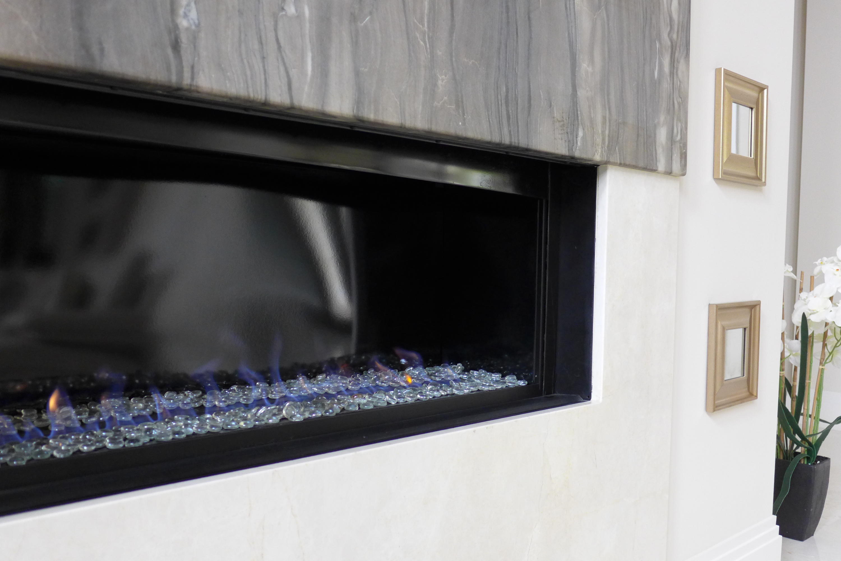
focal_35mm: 35
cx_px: 420
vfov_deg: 37.9
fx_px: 818
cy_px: 280
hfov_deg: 54.4
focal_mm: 6.9
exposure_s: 1/50
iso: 400
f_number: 1.6
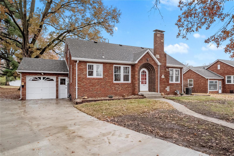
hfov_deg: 78.6
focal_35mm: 22
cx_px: 117
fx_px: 143
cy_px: 78
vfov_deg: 57.2
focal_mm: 11
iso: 800
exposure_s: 1/160
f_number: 8
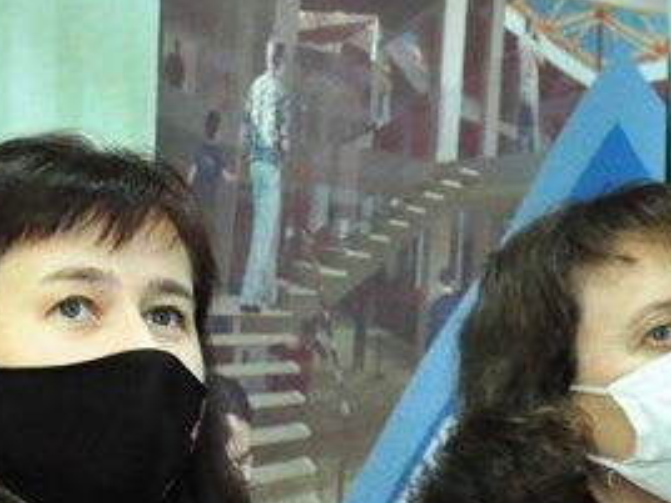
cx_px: -398
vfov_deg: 7.1
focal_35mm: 210
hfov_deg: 9.1
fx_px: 4062
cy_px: 273
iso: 3200
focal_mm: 45
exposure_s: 1/60
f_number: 8
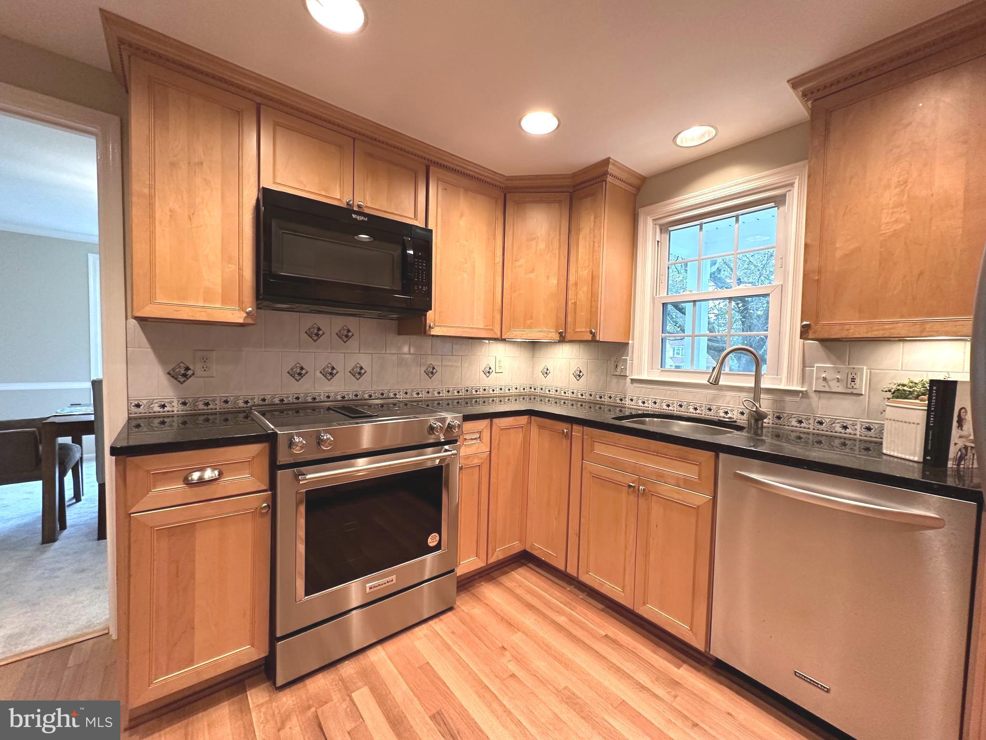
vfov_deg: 85.7
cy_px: 370
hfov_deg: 102.1
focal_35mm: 14
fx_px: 399
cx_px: 493
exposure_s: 1/60
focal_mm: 2.22
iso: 320
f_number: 2.2
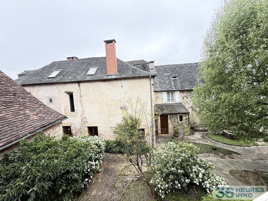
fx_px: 108
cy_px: 100
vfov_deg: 85.7
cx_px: 134
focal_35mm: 14
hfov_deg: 102.1
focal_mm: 2.22
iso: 64
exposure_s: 1/177
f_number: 2.2
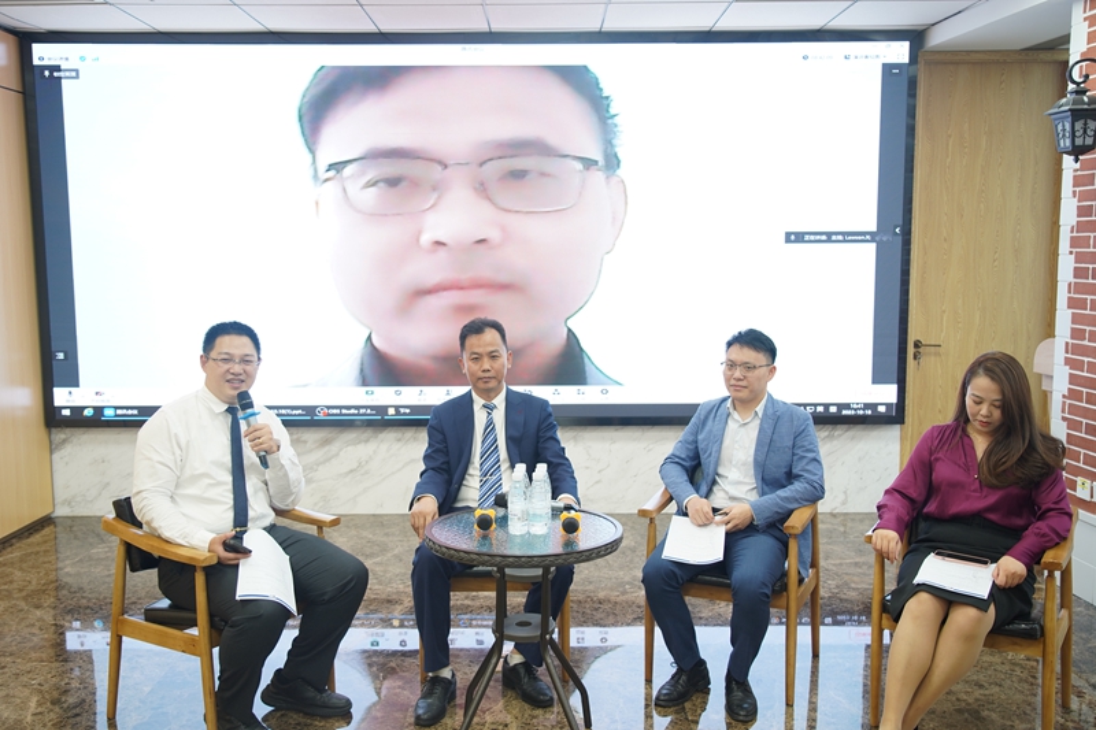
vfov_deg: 38.9
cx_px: 548
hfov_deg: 55.8
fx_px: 1035
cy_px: 365
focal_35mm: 34
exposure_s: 1/40
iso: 320
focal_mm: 34
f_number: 4
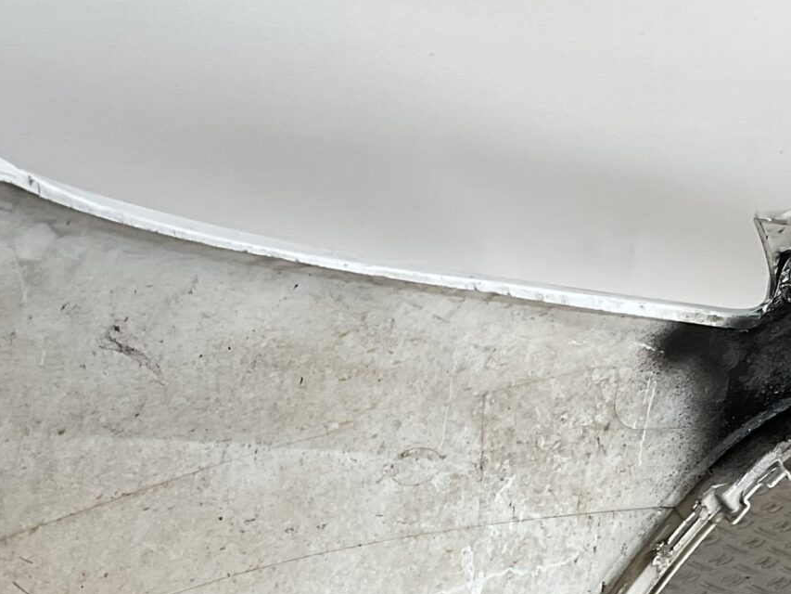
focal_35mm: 87
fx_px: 1988
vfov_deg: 16.1
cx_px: 546
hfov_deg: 22.4
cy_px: 770
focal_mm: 3
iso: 32
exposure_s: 1/120
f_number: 1.8
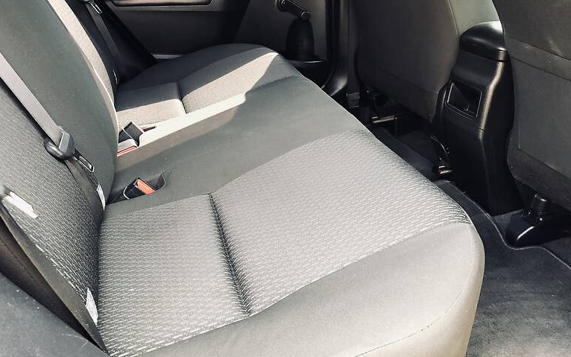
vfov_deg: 40.6
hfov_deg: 61.2
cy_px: 182
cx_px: 277
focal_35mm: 31
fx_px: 482
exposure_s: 1/17
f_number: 1.8
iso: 40
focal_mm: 4
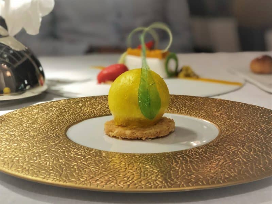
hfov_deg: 33.8
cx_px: 136
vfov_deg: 25.7
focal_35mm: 57
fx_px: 448
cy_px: 102
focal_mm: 6.6
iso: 640
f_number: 2.8
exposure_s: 1/50
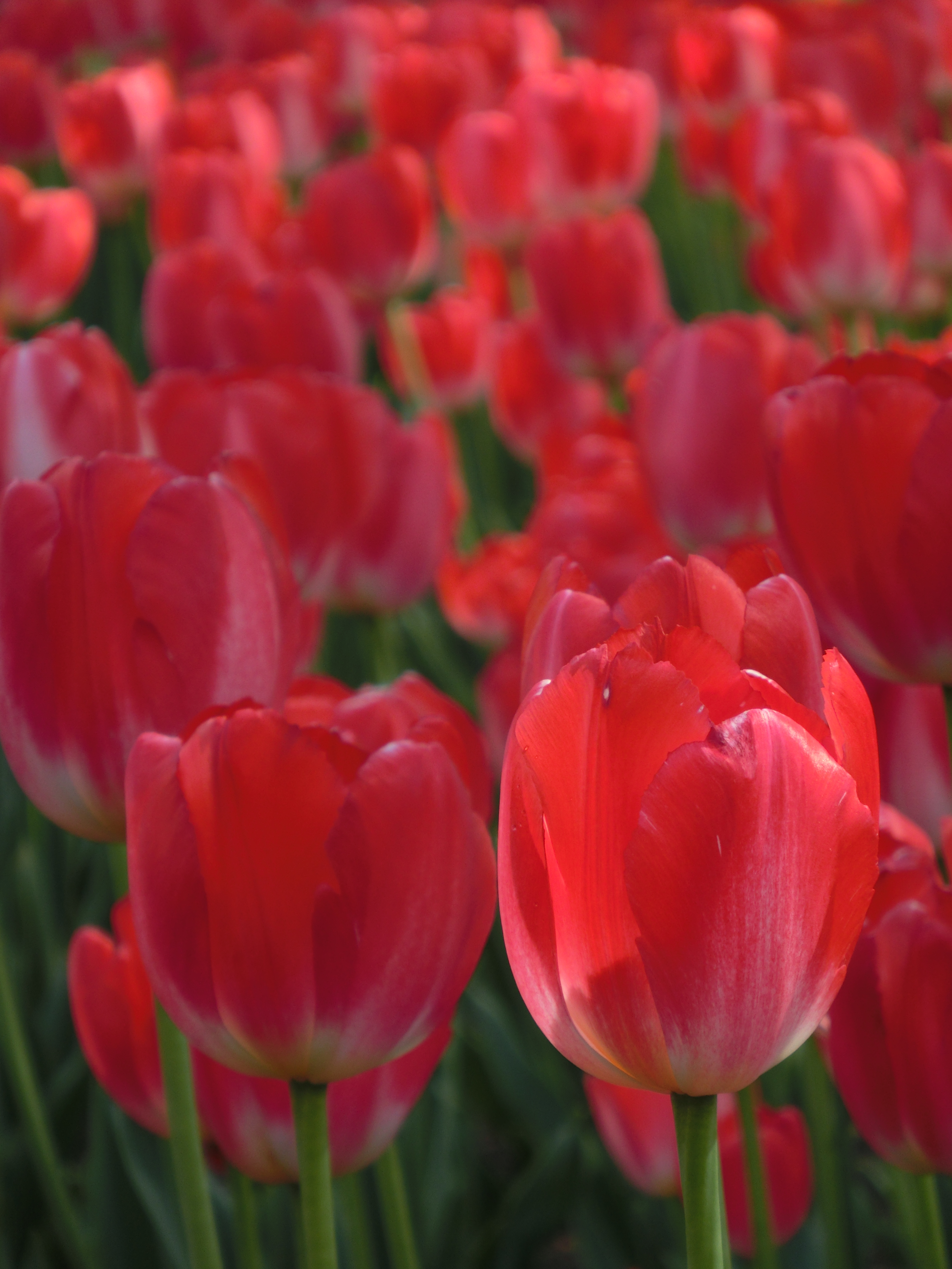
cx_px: 476
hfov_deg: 5.0
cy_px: 634
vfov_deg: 6.6
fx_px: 11001
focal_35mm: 300
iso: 80
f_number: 5.9
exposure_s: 1/160
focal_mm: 53
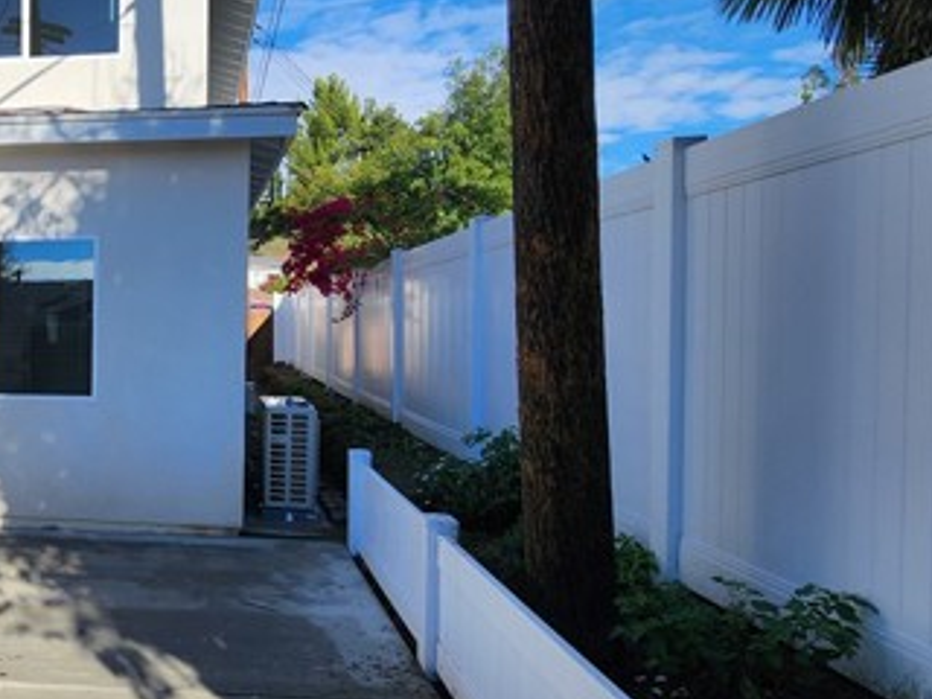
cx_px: 64
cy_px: 350
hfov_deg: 56.3
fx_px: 700
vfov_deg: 53.1
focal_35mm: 26
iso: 50
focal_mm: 2.2
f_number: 2.2
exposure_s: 1/2752
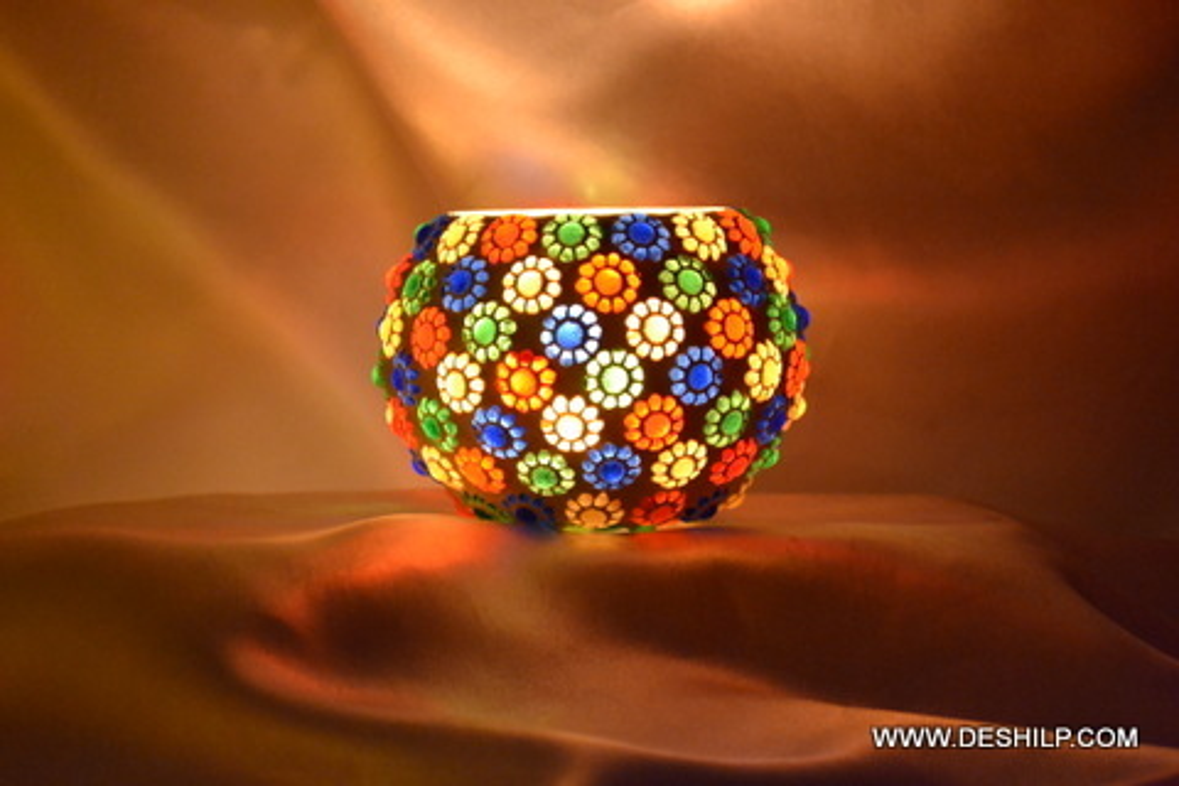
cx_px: 590
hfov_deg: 24.6
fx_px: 2702
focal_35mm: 82
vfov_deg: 16.6
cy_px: 393
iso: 3200
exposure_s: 1/10
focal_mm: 55
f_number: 5.6
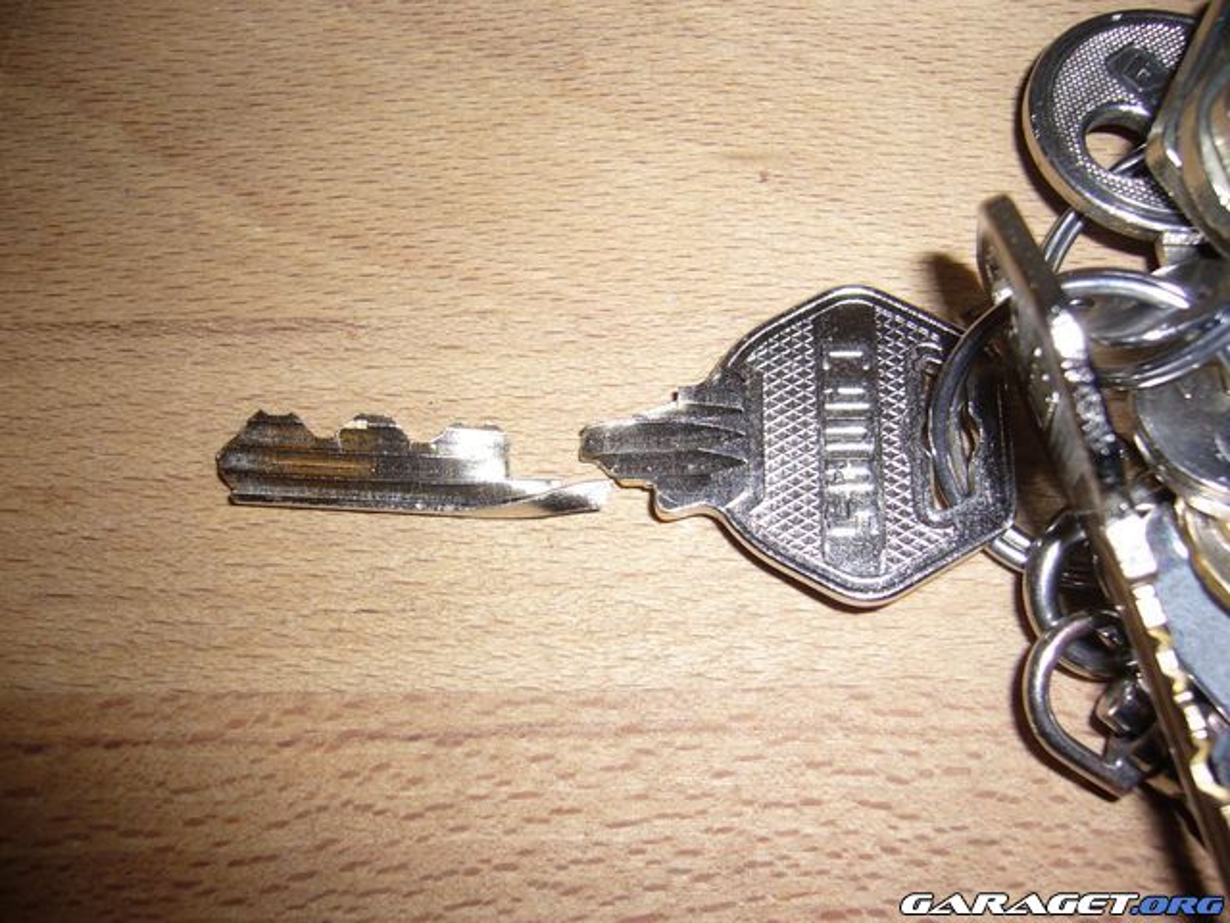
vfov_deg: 40.7
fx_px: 1244
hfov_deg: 52.6
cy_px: 462
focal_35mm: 35
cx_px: 615
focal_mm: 5.8
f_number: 2.8
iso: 80
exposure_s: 1/60
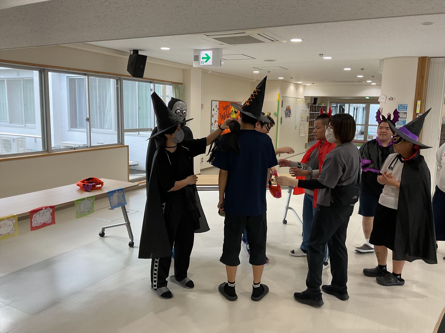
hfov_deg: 61.7
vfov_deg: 48.2
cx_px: 222
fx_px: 373
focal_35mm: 29
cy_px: 166
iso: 64
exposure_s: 1/120
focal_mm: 3
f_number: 1.8
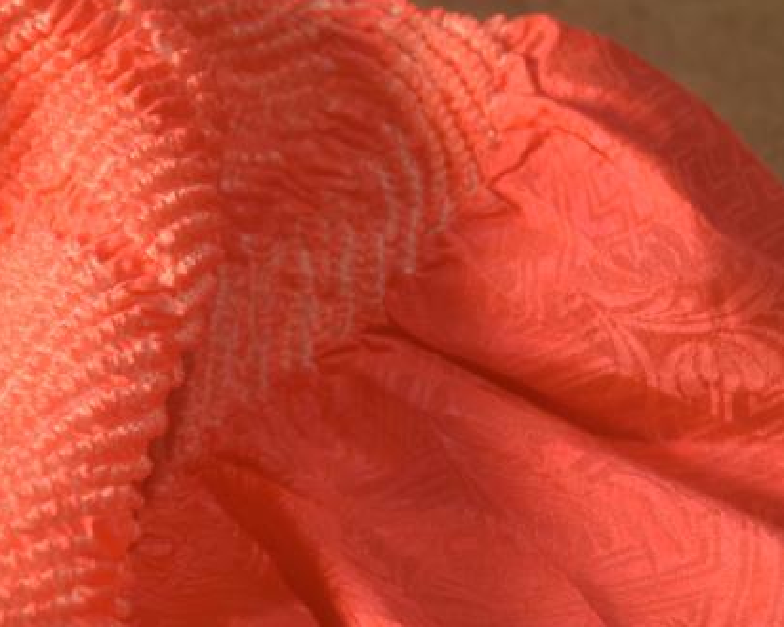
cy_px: 496
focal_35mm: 193
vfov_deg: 8.0
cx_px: 46
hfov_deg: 9.9
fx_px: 4479
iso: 400
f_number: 4.8
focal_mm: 52
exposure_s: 1/100
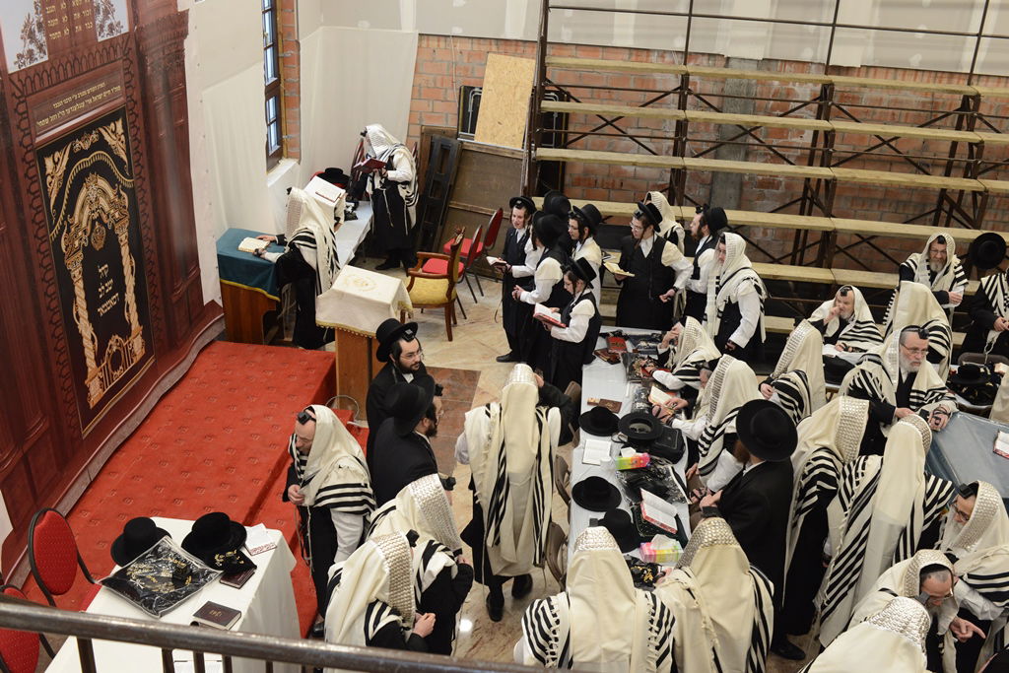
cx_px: 504
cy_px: 336
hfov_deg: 54.4
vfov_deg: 37.9
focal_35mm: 35
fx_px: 981
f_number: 8
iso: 2000
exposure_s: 1/125
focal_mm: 35
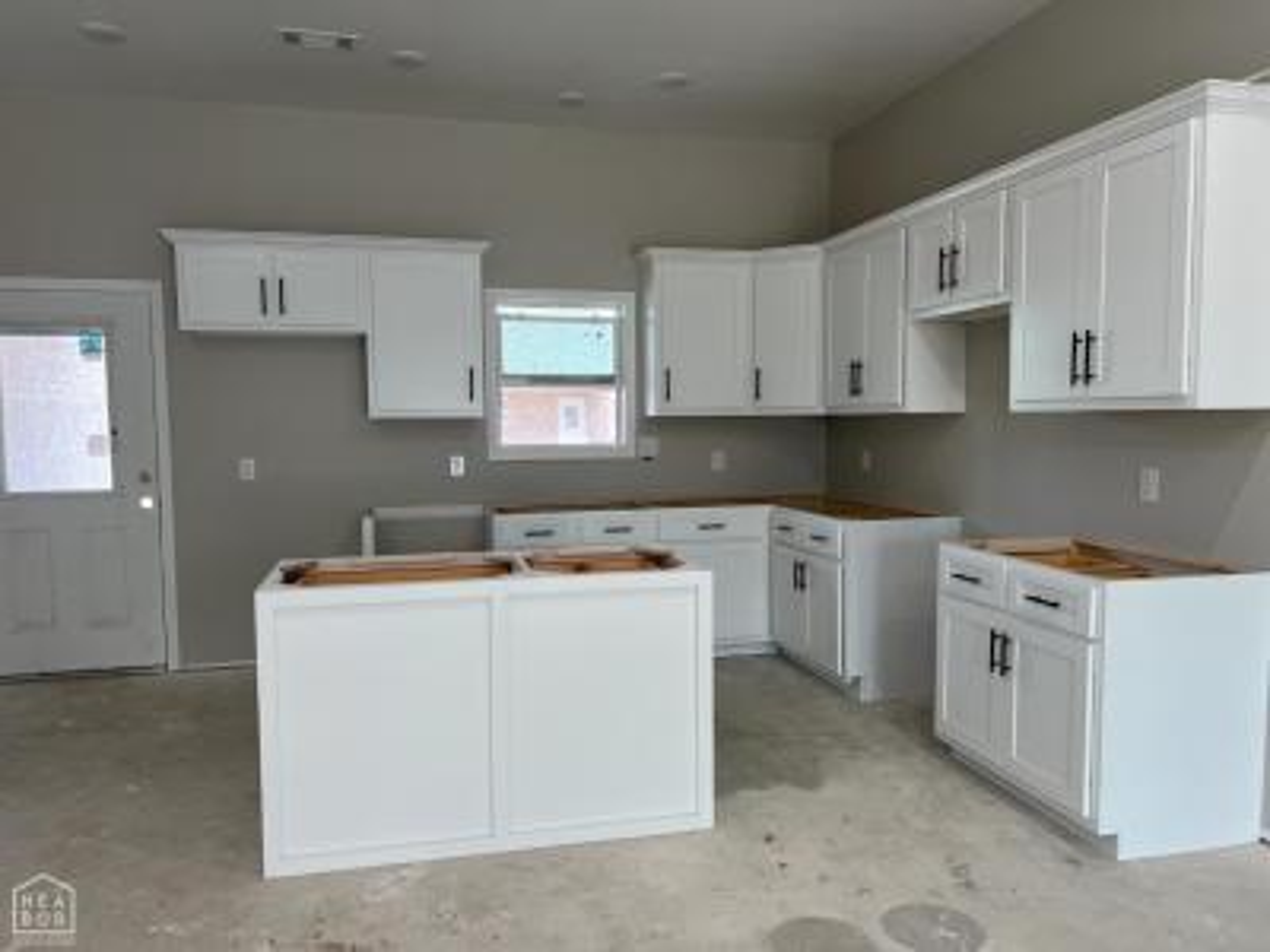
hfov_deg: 67.3
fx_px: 954
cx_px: 635
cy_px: 476
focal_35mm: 26
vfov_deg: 53.1
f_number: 1.5
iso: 64
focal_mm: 5.7
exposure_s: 1/120
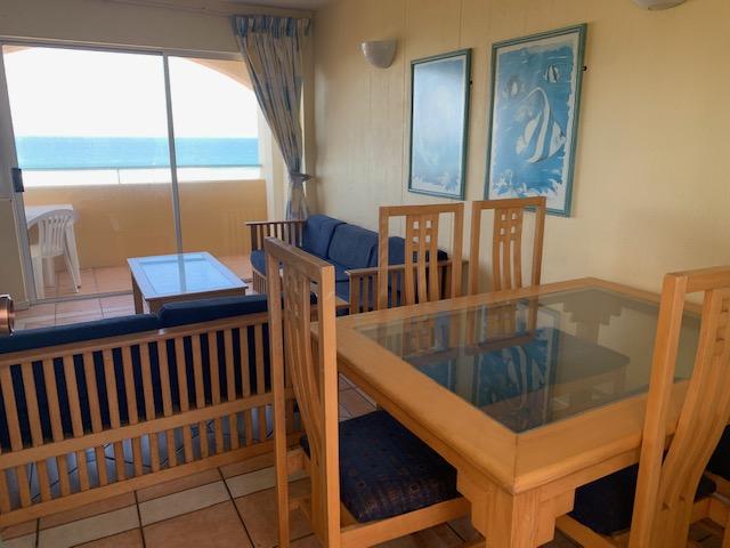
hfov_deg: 67.3
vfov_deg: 53.1
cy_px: 274
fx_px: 548
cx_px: 365
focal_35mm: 26
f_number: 1.8
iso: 40
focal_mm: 4.25
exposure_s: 1/121
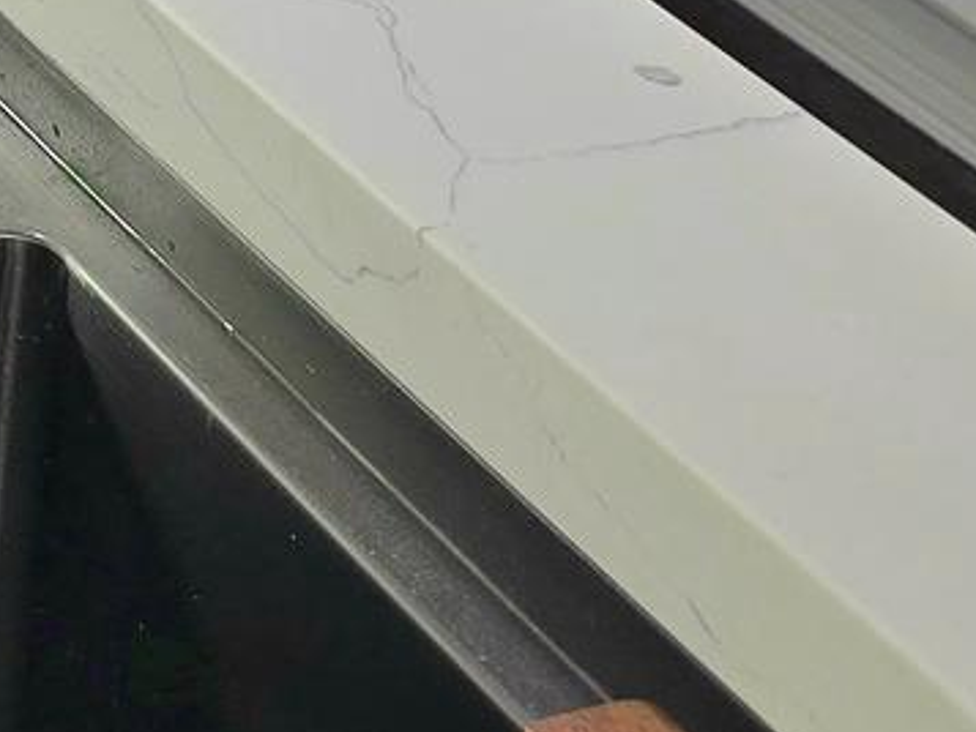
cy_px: -822
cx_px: -700
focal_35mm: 132
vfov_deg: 10.2
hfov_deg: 13.6
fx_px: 3723
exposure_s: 1/120
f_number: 1.7
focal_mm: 6.3
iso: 32
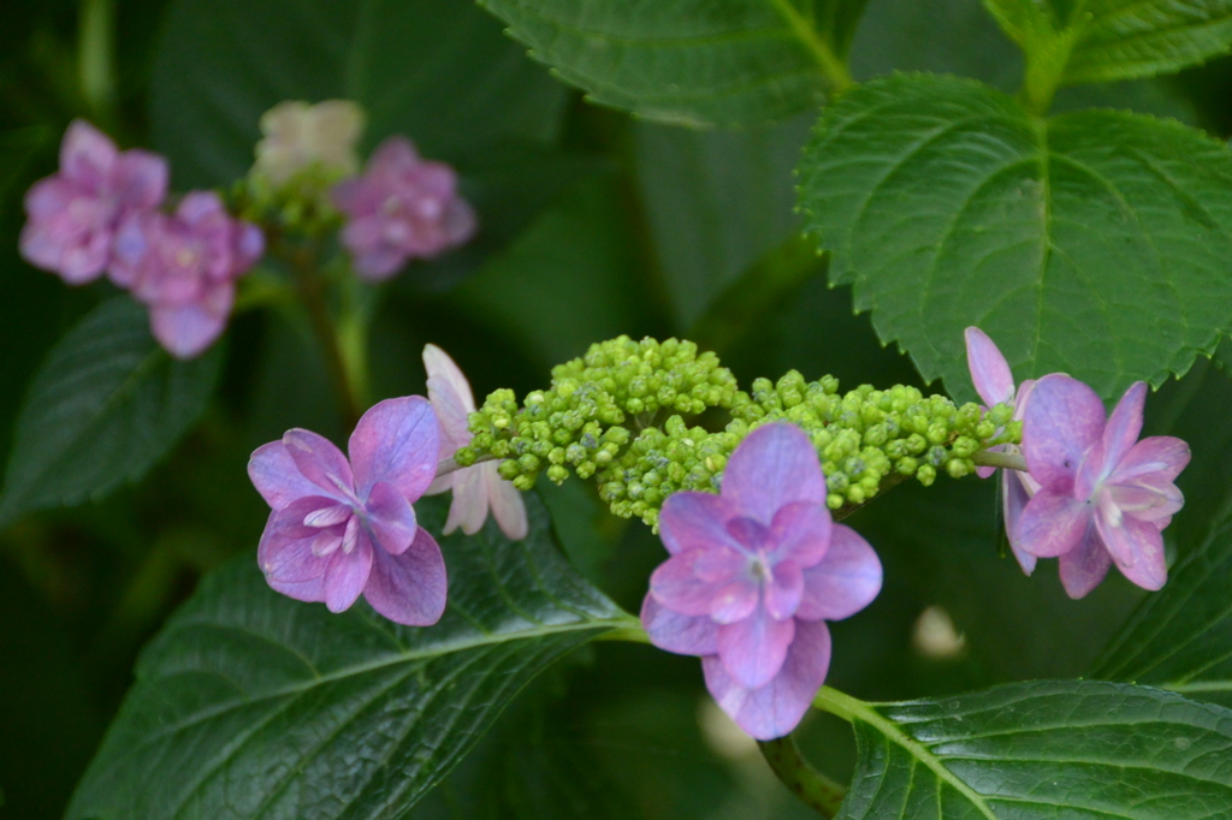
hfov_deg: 9.8
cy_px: 410
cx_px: 616
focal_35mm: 210
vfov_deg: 6.5
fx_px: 7184
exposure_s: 1/50
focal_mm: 77.8
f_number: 6.3
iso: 400
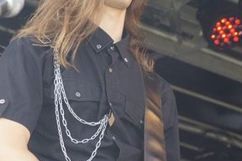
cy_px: 57
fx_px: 1136
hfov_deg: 12.2
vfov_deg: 8.1
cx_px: 139
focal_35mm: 169
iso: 100
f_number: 5.6
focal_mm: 50
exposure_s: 1/80
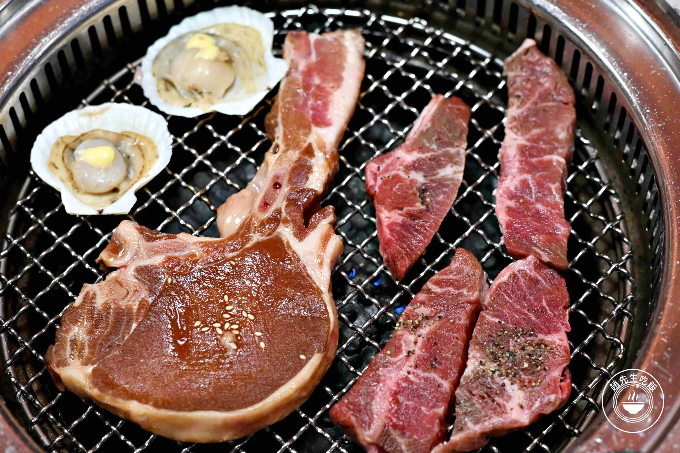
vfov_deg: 18.2
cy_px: 226
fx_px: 1417
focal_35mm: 75
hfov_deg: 27.0
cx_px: 340
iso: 2200
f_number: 3.2
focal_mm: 50
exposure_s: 1/160
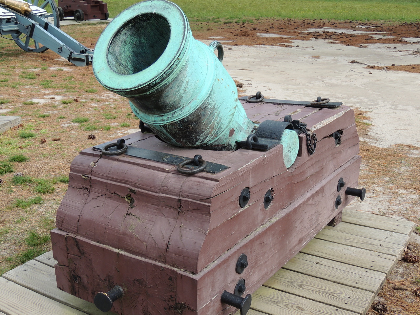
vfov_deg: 30.9
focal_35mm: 47
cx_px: 210
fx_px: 570
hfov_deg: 40.4
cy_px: 158
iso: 100
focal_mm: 8.3
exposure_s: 1/400
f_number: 3.5
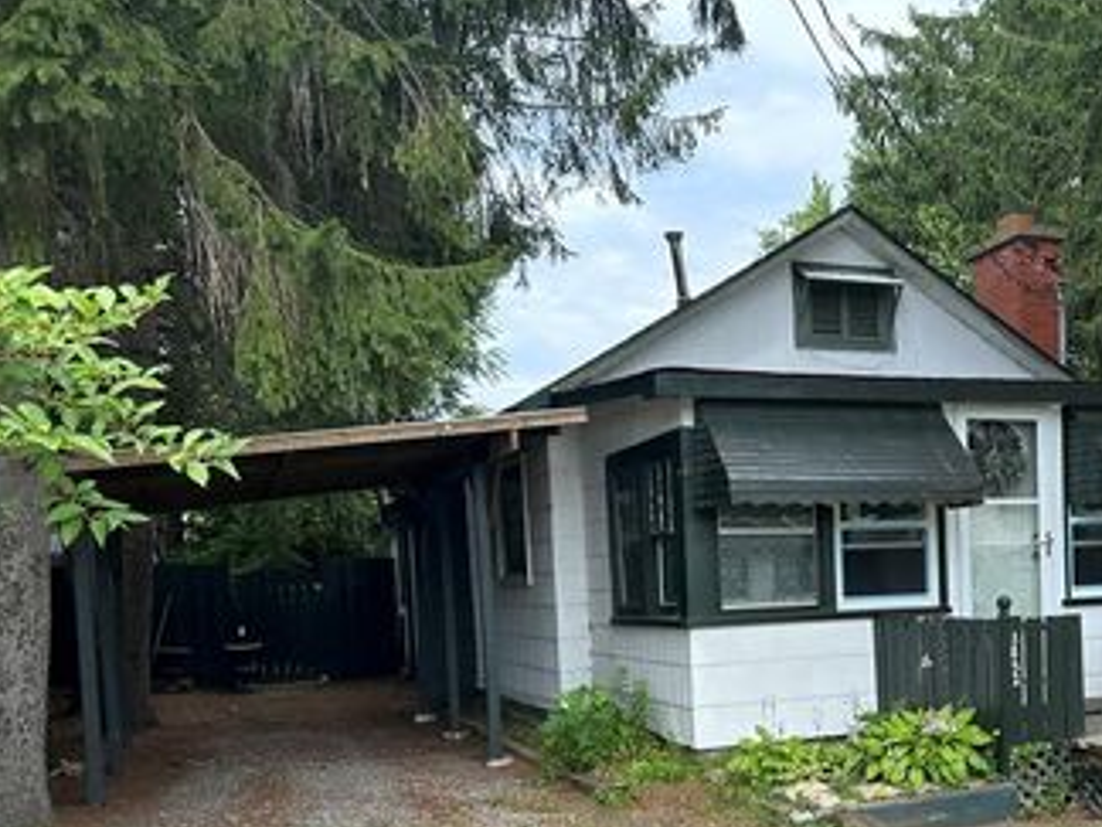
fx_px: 1178
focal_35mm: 37
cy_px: 625
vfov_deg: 37.7
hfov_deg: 48.7
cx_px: 792
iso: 80
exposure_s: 1/1198
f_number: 1.78
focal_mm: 6.86
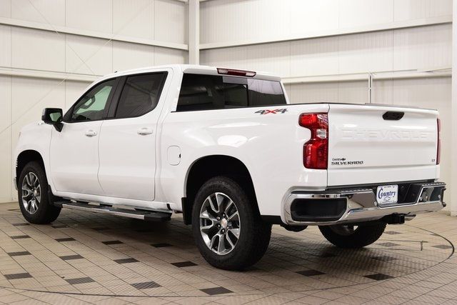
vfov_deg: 26.5
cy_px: 152
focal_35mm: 51
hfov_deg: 38.9
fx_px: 648
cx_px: 228
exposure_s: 1/30
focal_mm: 34
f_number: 7.1
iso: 640
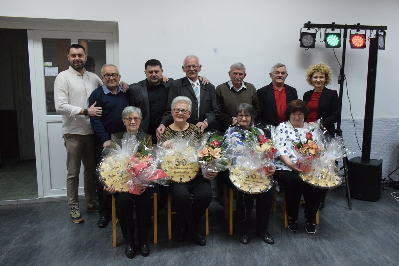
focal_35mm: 30
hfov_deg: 61.9
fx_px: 332
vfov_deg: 43.6
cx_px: 200
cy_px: 133
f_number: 7.1
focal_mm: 20
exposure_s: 1/200
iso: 6400
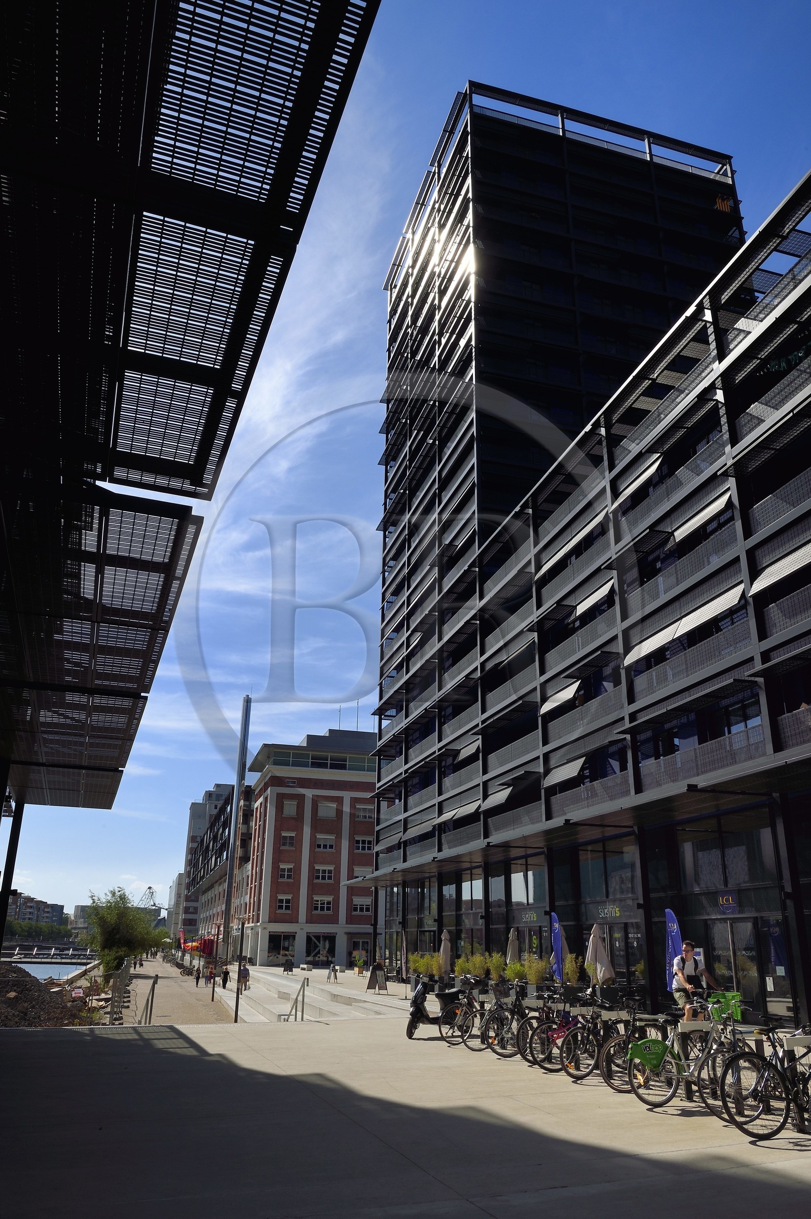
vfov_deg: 73.8
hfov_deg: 53.1
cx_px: 406
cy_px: 610
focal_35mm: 24
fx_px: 812
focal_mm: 24
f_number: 20
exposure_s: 1/250
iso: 200
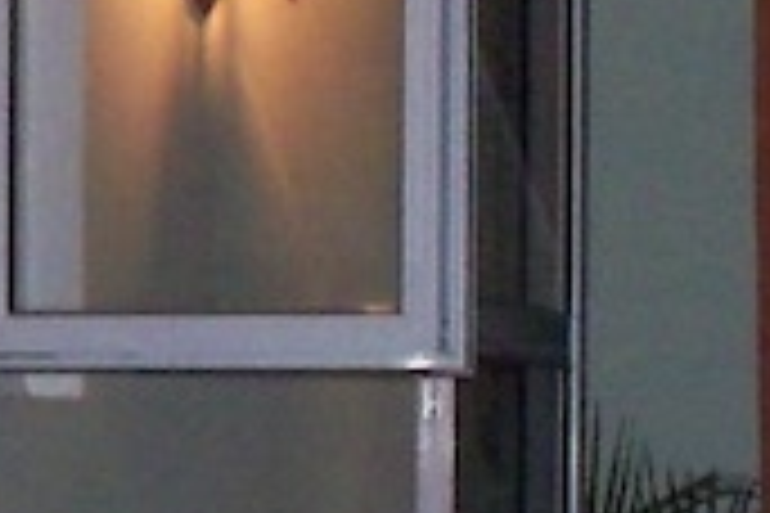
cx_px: -432
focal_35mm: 273
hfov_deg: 7.4
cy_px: 724
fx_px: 5839
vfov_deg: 5.0
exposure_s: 1/30
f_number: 3
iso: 200
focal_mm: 6.3
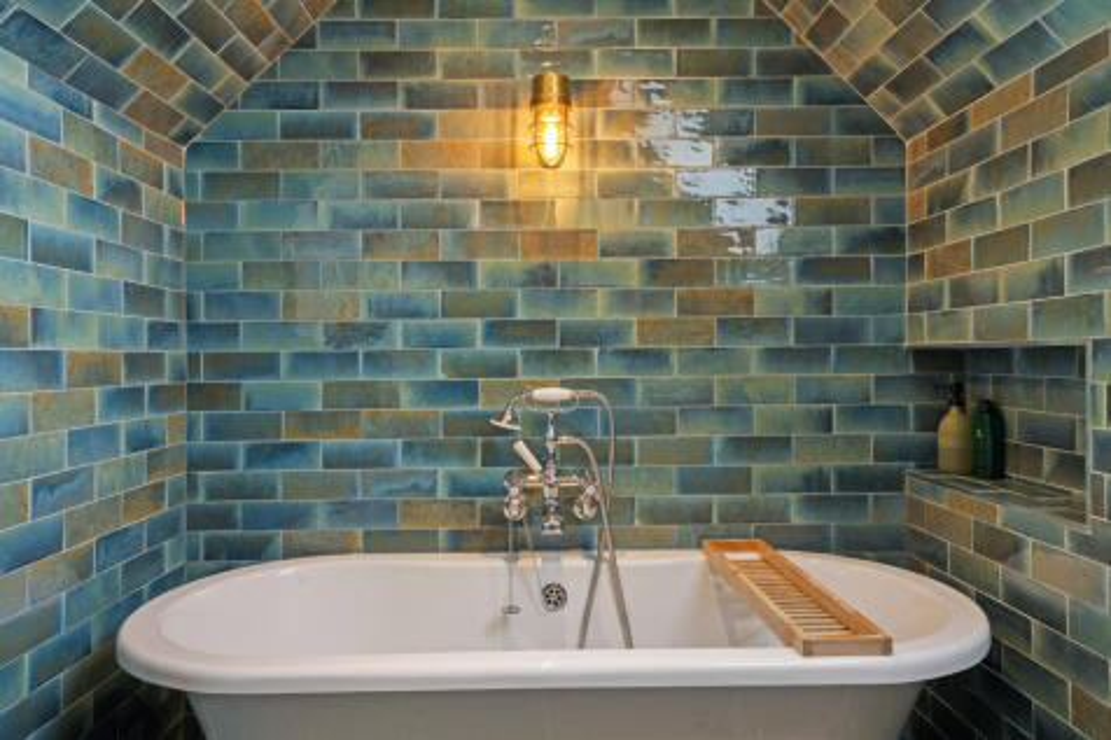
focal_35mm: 25
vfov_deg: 51.3
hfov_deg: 71.5
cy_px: 370
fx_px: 771
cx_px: 556
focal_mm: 25
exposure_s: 1/15
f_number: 10
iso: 500
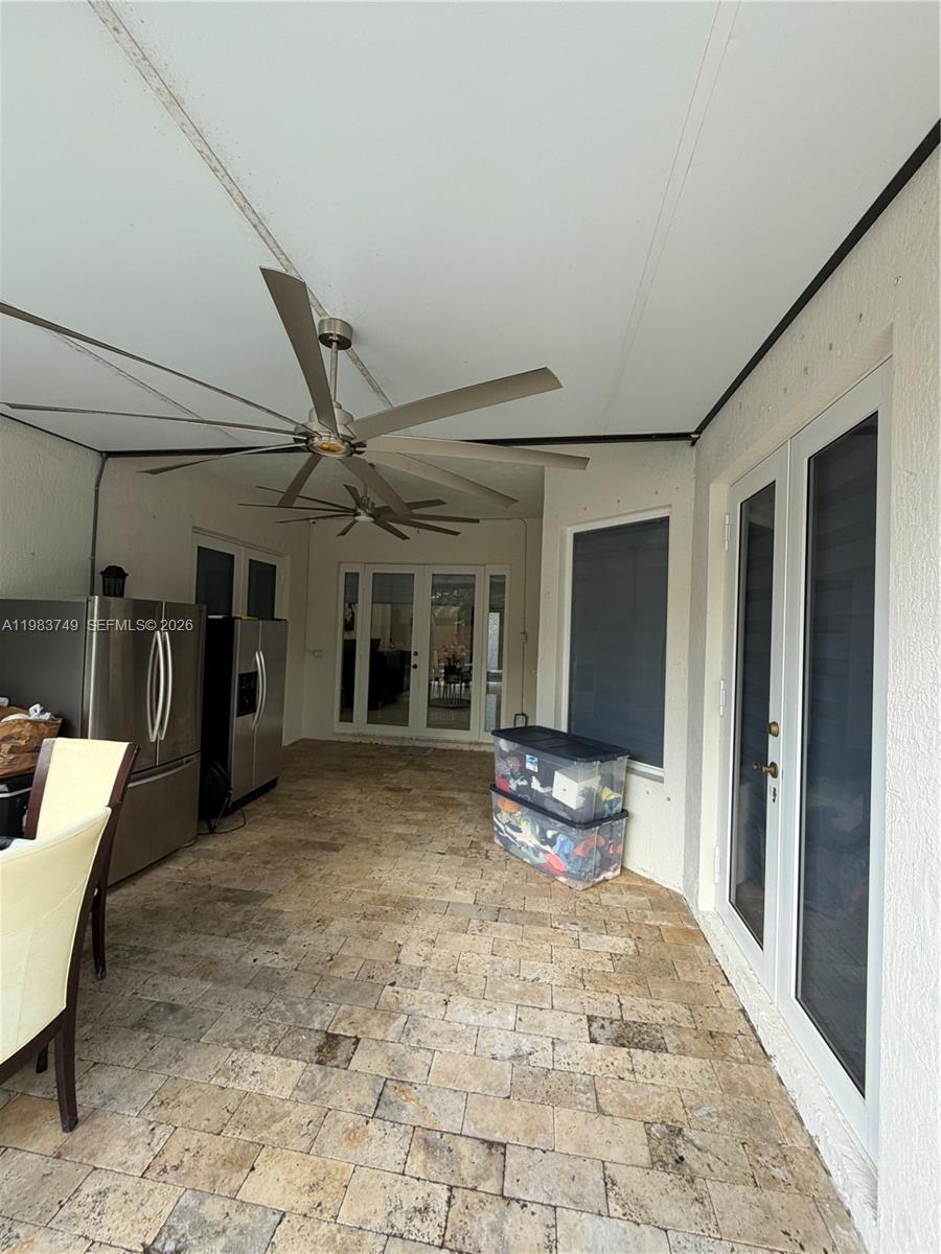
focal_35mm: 14
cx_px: 470
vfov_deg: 102.1
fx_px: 507
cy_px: 627
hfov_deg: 85.7
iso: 64
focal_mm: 2.22
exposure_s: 1/121
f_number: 2.2
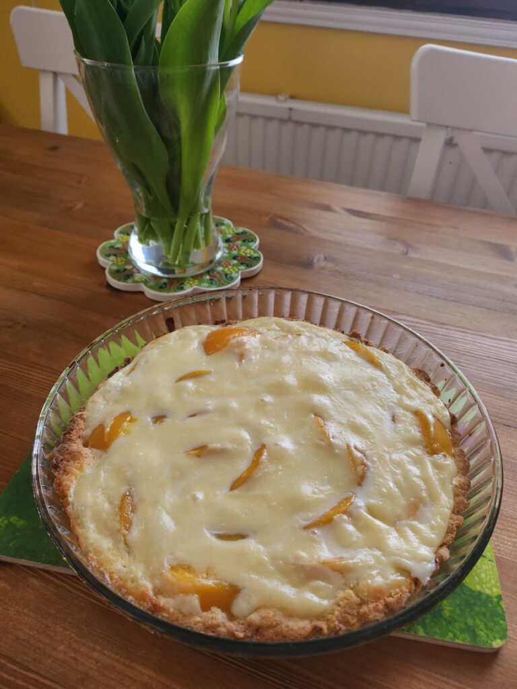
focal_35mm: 24
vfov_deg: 71.6
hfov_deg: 56.8
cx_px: 258
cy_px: 344
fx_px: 478
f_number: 1.8
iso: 160
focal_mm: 5
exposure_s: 1/100
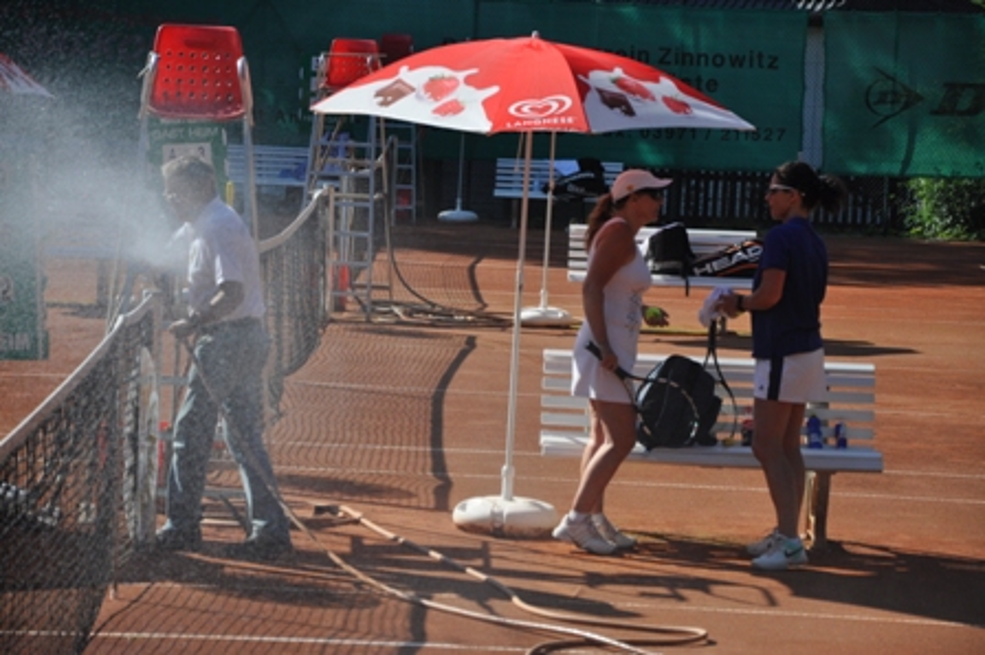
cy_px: 328
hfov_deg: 13.0
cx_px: 492
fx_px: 4306
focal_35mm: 158
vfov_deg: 8.7
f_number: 6.3
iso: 400
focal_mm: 105
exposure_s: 1/1600
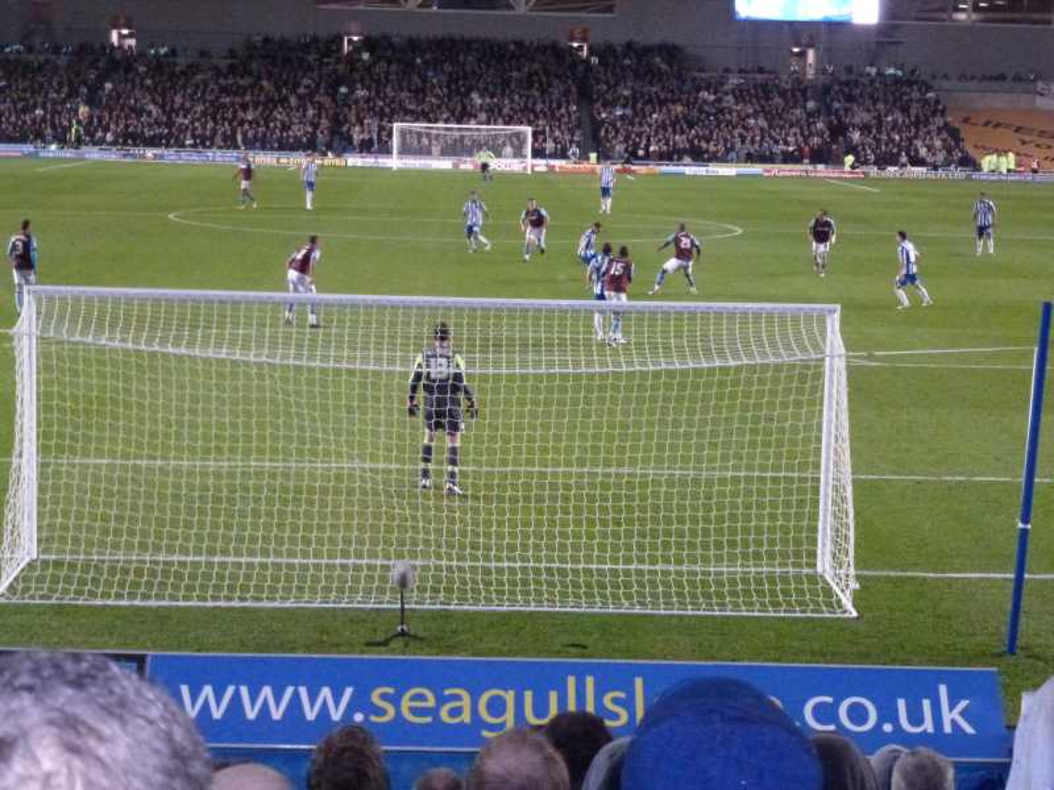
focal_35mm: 71
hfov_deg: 27.4
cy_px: 395
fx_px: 2162
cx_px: 527
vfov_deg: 20.7
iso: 1250
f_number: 4.7
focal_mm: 12.7
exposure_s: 1/60
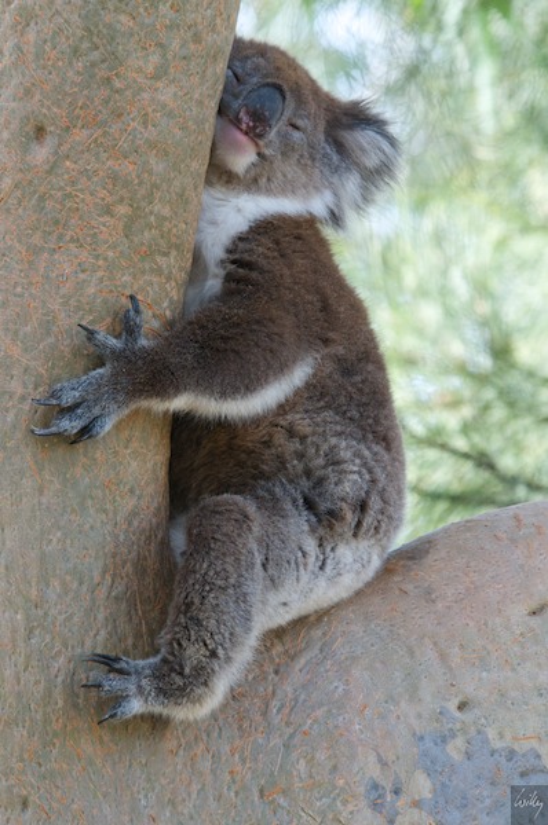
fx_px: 8592
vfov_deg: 5.5
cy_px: 412
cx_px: 274
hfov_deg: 3.7
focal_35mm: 375
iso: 800
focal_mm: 250
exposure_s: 1/200
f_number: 7.1
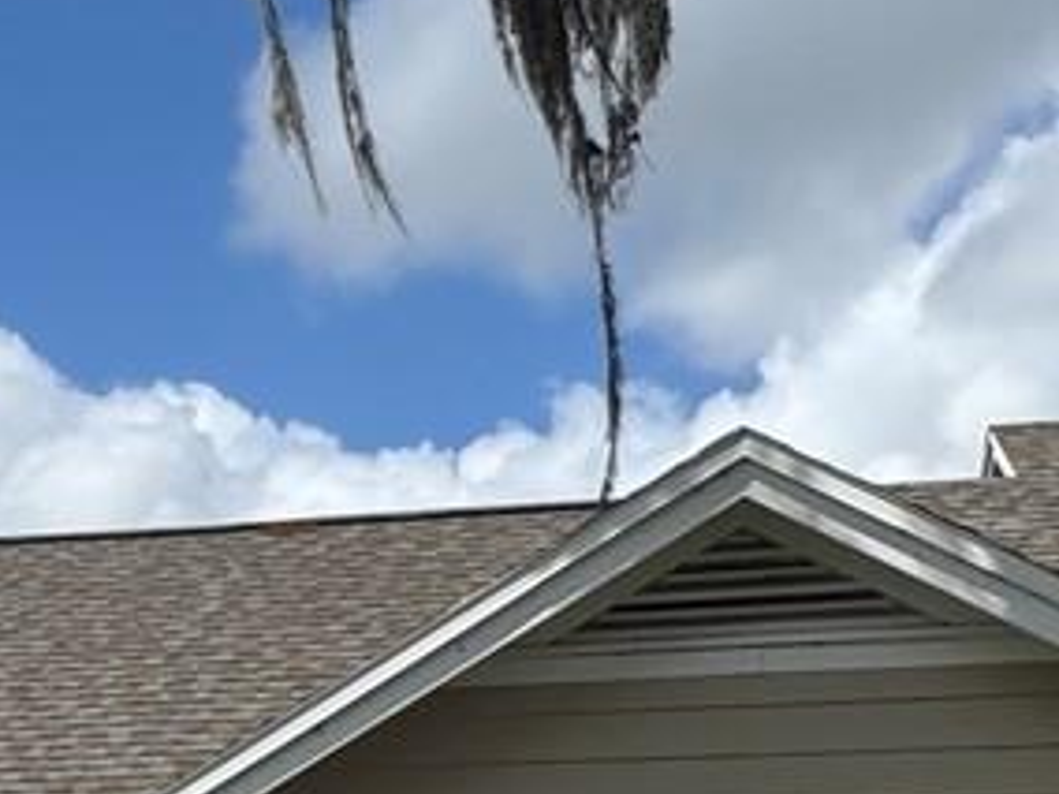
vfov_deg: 17.8
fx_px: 2417
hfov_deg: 23.4
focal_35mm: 79
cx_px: -71
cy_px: 924
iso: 40
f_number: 2.2
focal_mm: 2.22
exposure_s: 1/2674
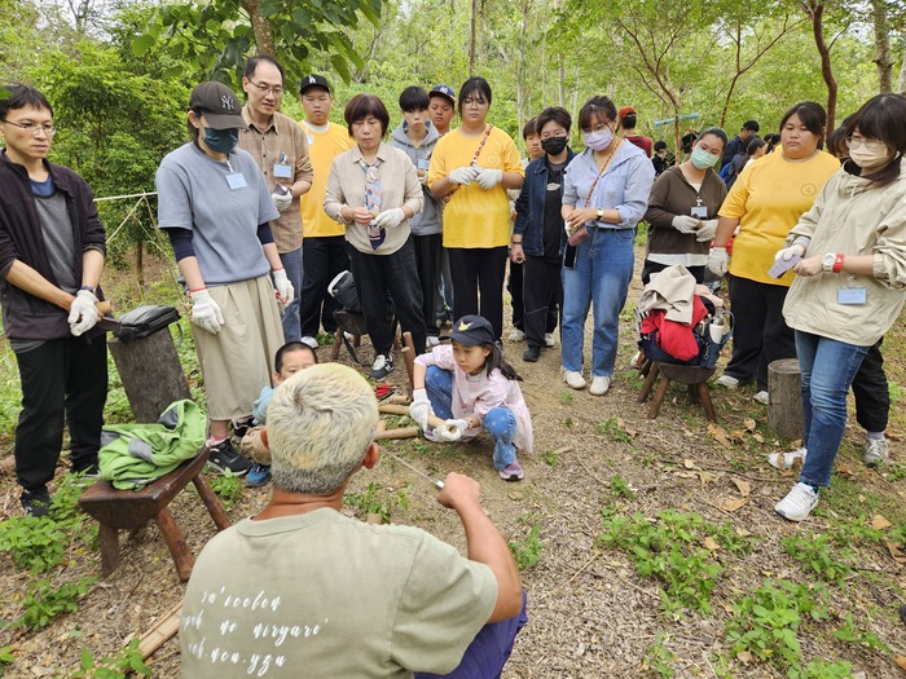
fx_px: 602
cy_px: 340
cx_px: 453
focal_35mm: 23
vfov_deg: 58.9
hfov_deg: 73.9
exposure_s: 1/137
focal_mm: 5.4
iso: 25
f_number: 1.8
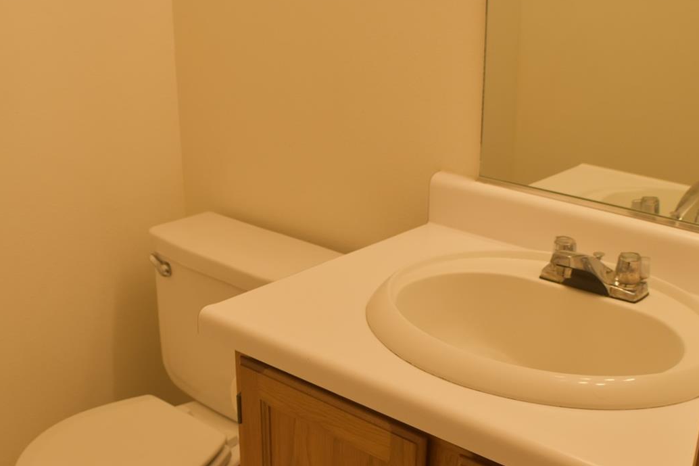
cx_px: 301
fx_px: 1262
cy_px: 329
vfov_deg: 20.8
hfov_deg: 30.9
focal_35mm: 65
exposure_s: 1/100
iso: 400
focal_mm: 28
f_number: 4.5
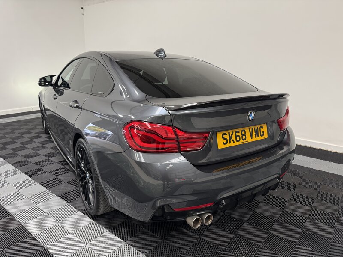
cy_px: 128
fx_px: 238
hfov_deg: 71.6
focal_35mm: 24
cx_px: 172
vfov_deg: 56.8
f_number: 1.78
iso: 160
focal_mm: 6.76
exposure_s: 1/50
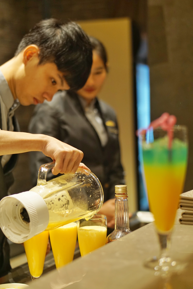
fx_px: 603
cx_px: 96
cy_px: 144
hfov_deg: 18.2
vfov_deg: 27.0
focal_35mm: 75
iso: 800
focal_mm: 50
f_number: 1.8
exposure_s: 1/60
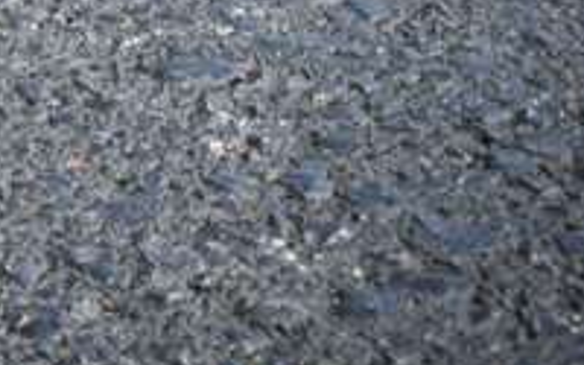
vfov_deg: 7.4
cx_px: -818
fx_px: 2738
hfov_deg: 10.5
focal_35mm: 172
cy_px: -286
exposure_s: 1/60
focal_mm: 22
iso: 160
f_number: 8
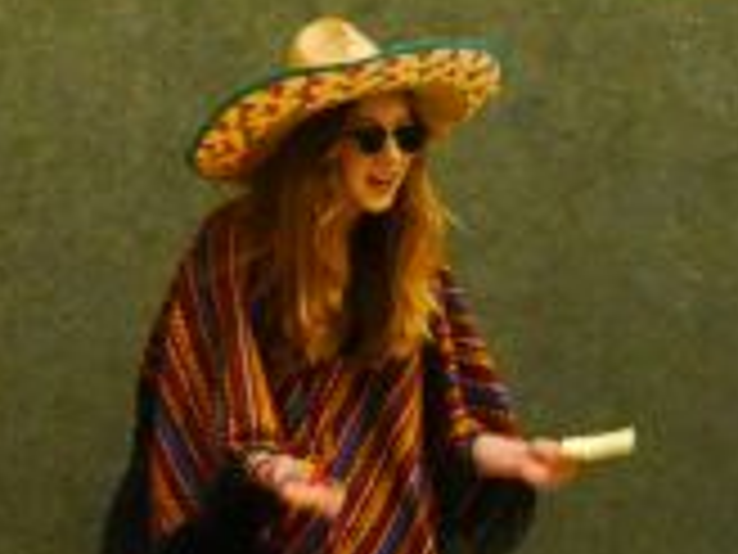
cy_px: 622
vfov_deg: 5.8
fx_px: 5458
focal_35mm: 256
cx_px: -216
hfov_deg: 7.6
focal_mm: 21
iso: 3200
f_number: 4
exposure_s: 1/60
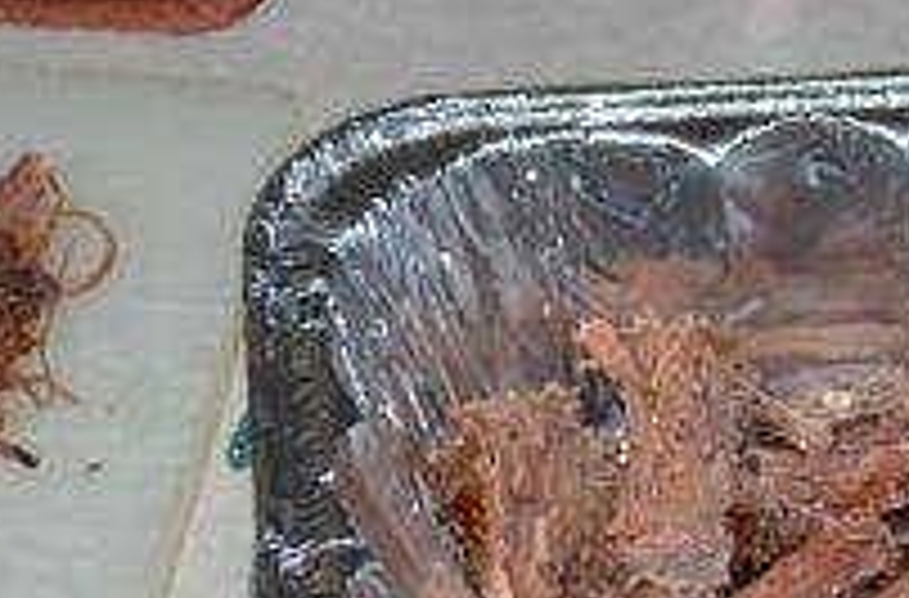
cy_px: 726
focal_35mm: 167
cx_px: 1152
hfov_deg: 12.1
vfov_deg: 8.1
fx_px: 4190
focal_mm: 35
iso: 200
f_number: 5.6
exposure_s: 1/125
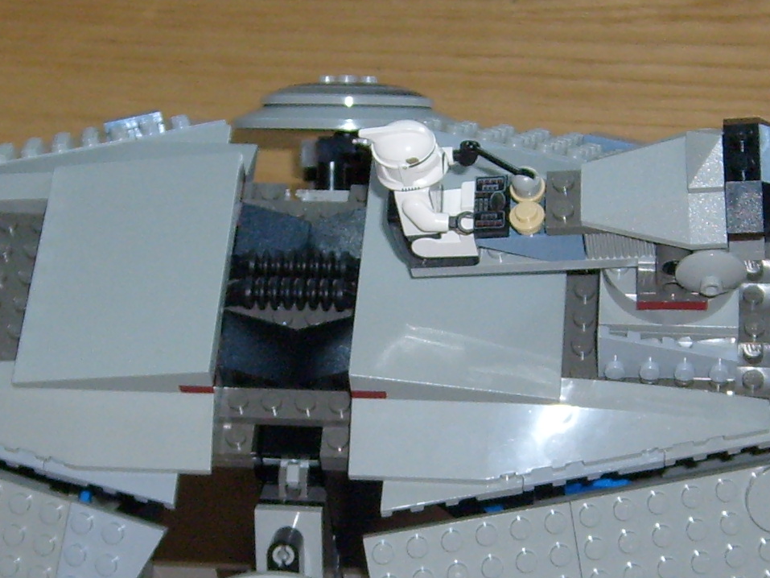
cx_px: 431
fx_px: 2291
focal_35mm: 103
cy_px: 448
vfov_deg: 14.3
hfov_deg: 19.1
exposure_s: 1/45
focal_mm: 5.8
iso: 100
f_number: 2.8
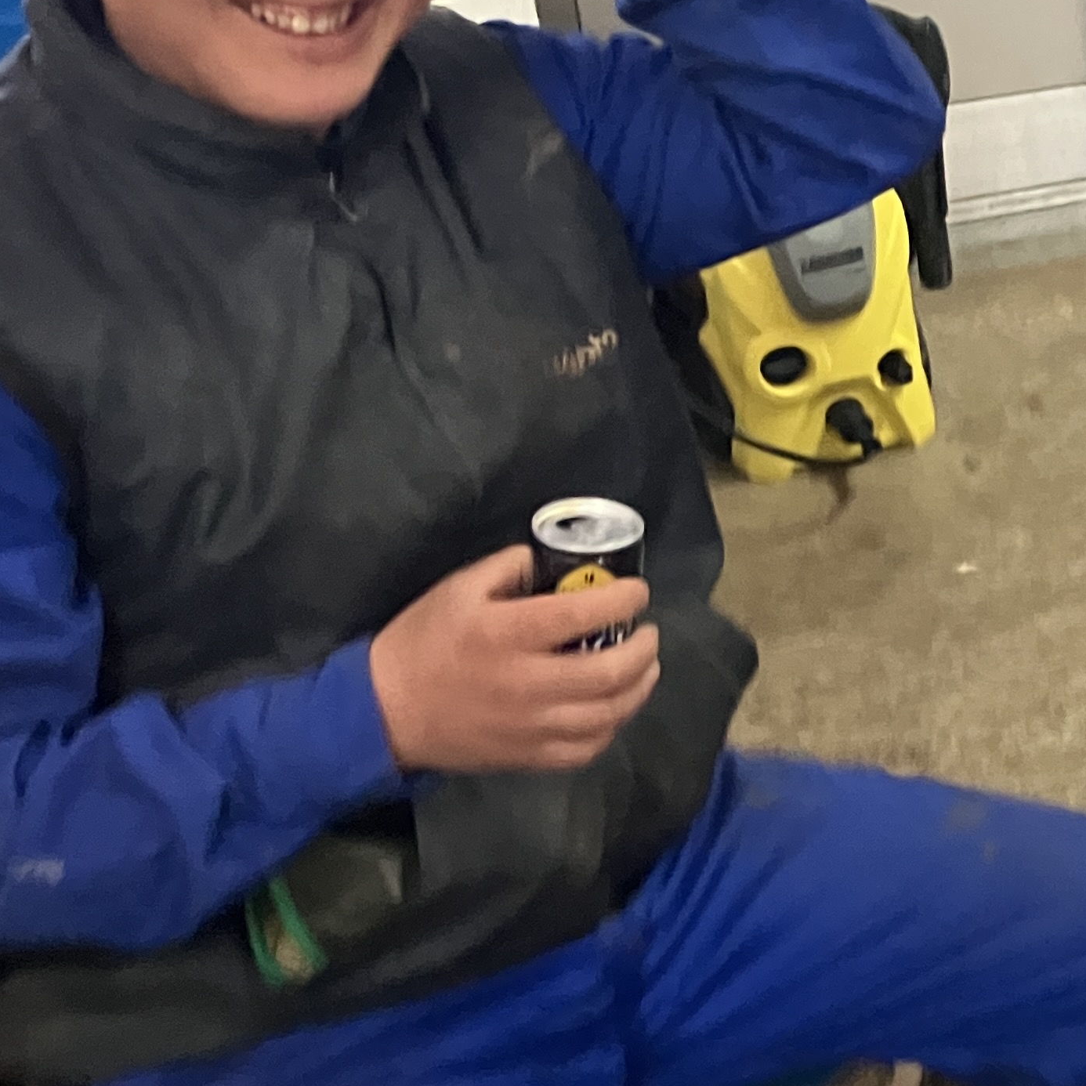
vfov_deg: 23.8
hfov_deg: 21.6
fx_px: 2556
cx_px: 1415
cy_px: 284
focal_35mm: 72
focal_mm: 3.99
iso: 320
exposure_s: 1/50
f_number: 1.8
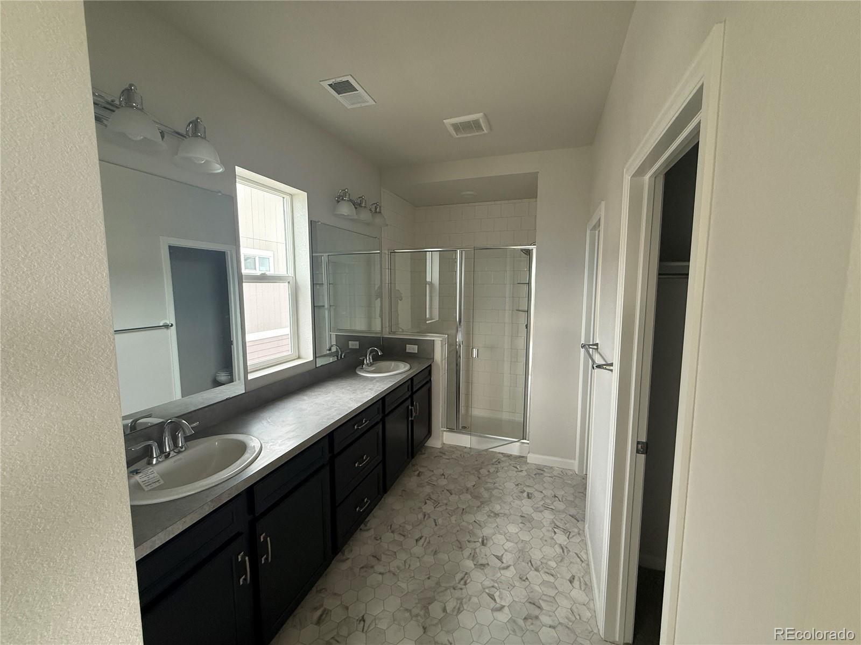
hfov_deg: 102.1
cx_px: 430
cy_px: 322
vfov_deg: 85.7
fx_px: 348
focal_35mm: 14
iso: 200
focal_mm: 2.22
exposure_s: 1/99
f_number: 2.2
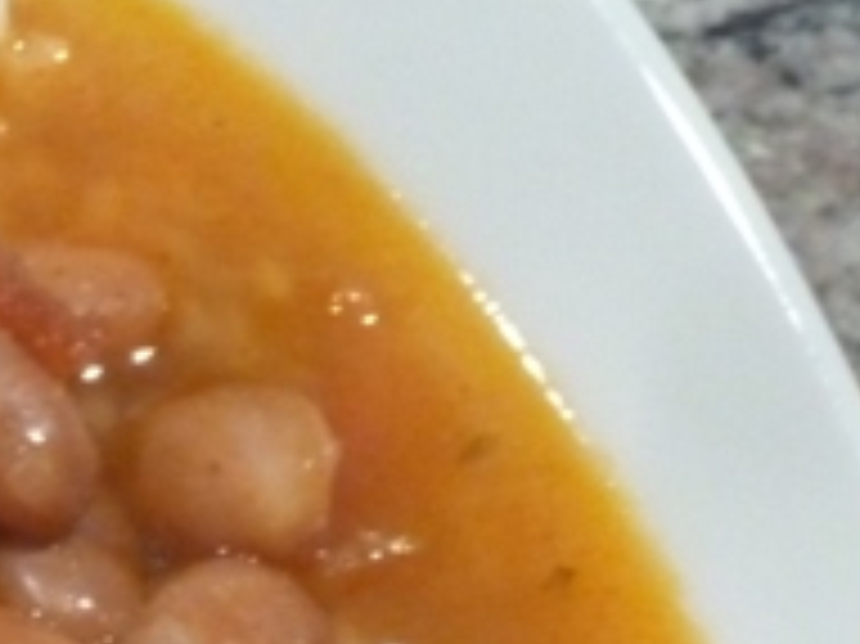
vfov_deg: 5.9
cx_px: -932
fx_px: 6133
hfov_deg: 7.6
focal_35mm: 247
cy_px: 1036
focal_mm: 9.7
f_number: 3.9
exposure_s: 1/20
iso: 800
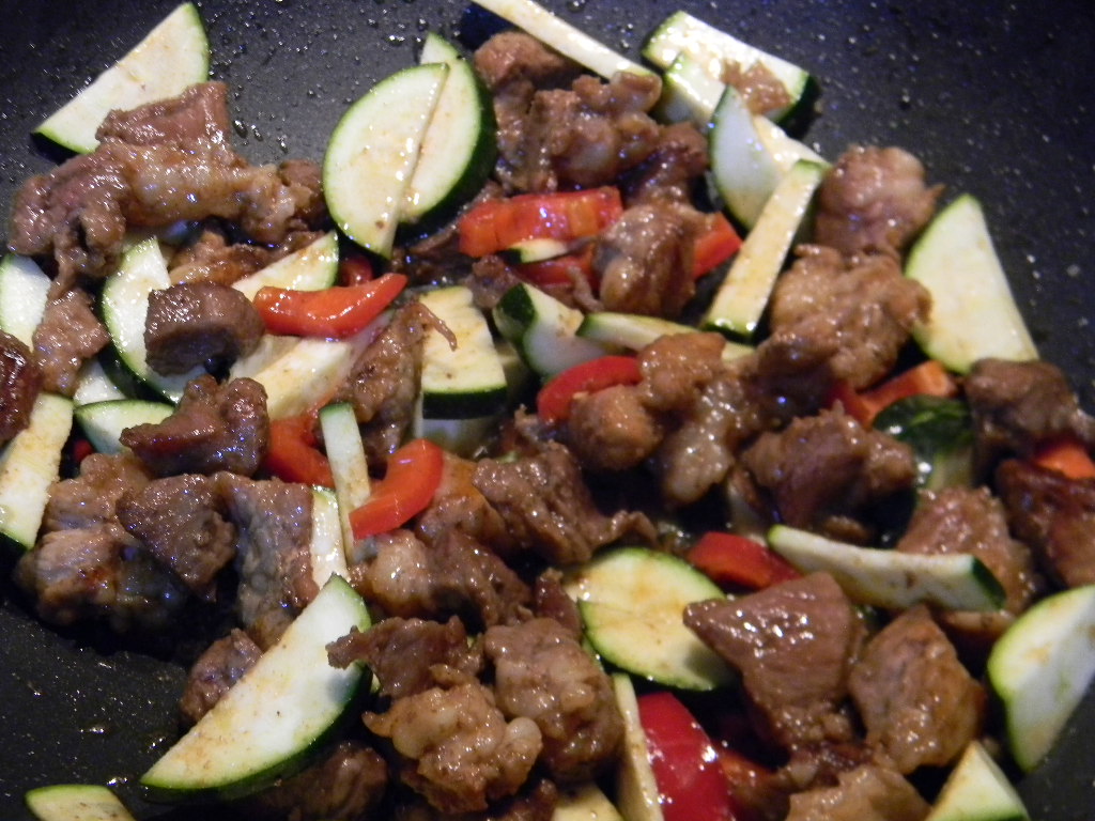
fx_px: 1771
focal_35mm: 56
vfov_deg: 26.1
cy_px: 410
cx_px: 548
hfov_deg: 34.3
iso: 400
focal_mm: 10.1
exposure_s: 1/12.6
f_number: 4.1
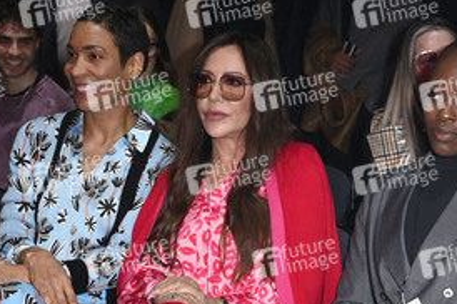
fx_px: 1293
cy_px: 217
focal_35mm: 102
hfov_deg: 20.0
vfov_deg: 13.4
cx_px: 251
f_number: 5.6
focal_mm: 62
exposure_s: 1/80
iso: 1250
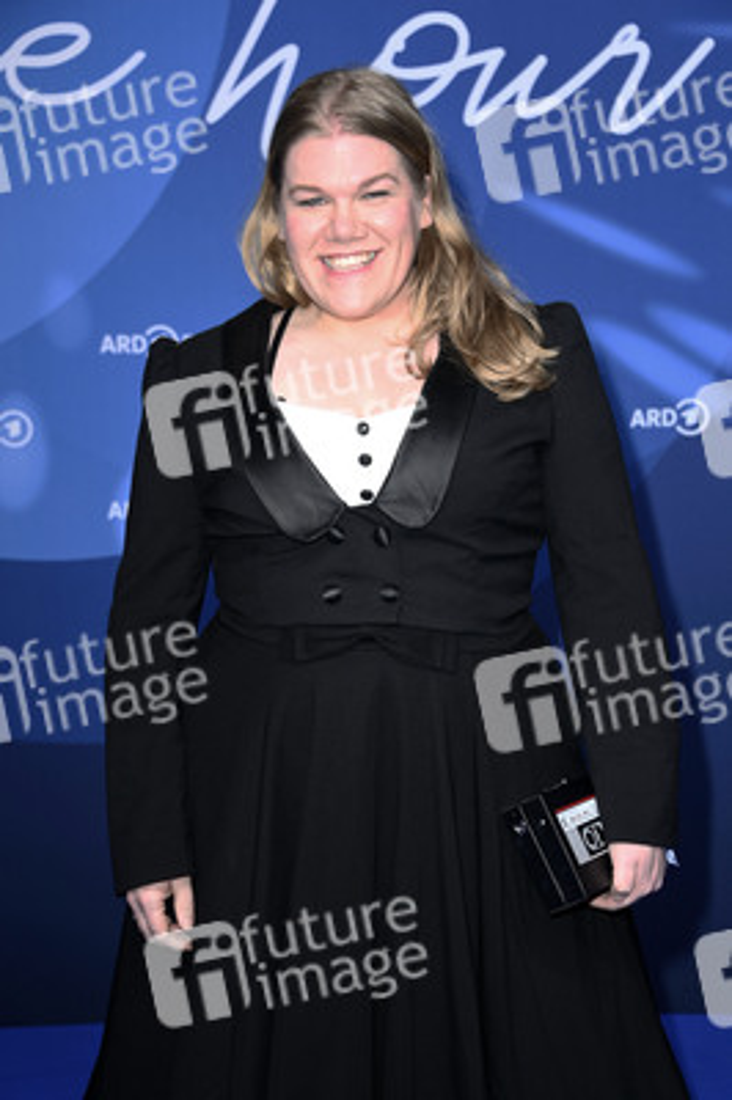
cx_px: 366
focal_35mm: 70
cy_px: 550
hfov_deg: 19.4
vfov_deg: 28.9
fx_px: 2139
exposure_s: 1/250
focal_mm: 70
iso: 1000
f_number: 5.6
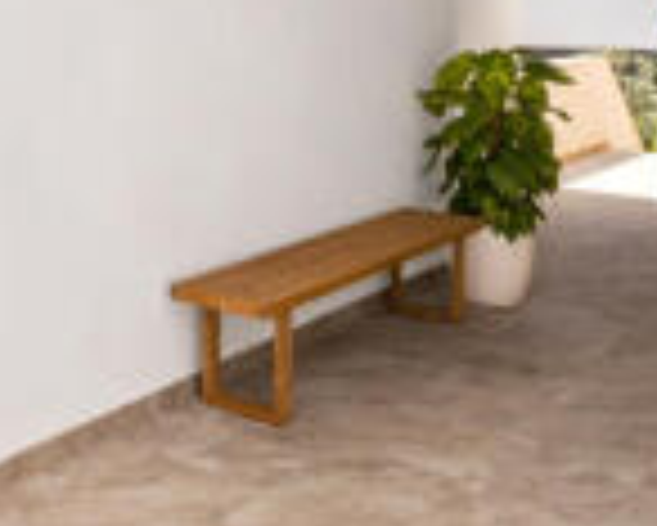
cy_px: 74
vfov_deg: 28.3
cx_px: -90
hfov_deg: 31.4
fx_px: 1012
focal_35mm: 52
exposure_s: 1/160
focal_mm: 17
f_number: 9
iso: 50
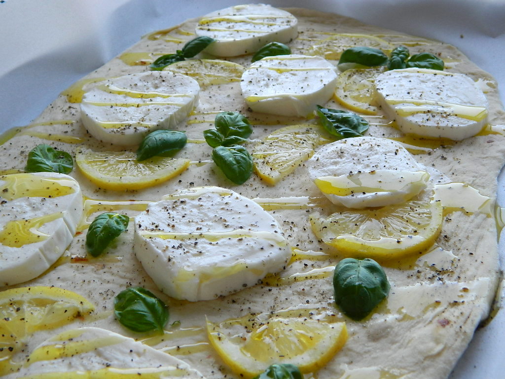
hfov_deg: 40.4
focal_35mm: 47
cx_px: 252
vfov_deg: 30.9
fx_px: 686
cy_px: 190
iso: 80
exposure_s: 1/60
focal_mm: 8.4
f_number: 3.6
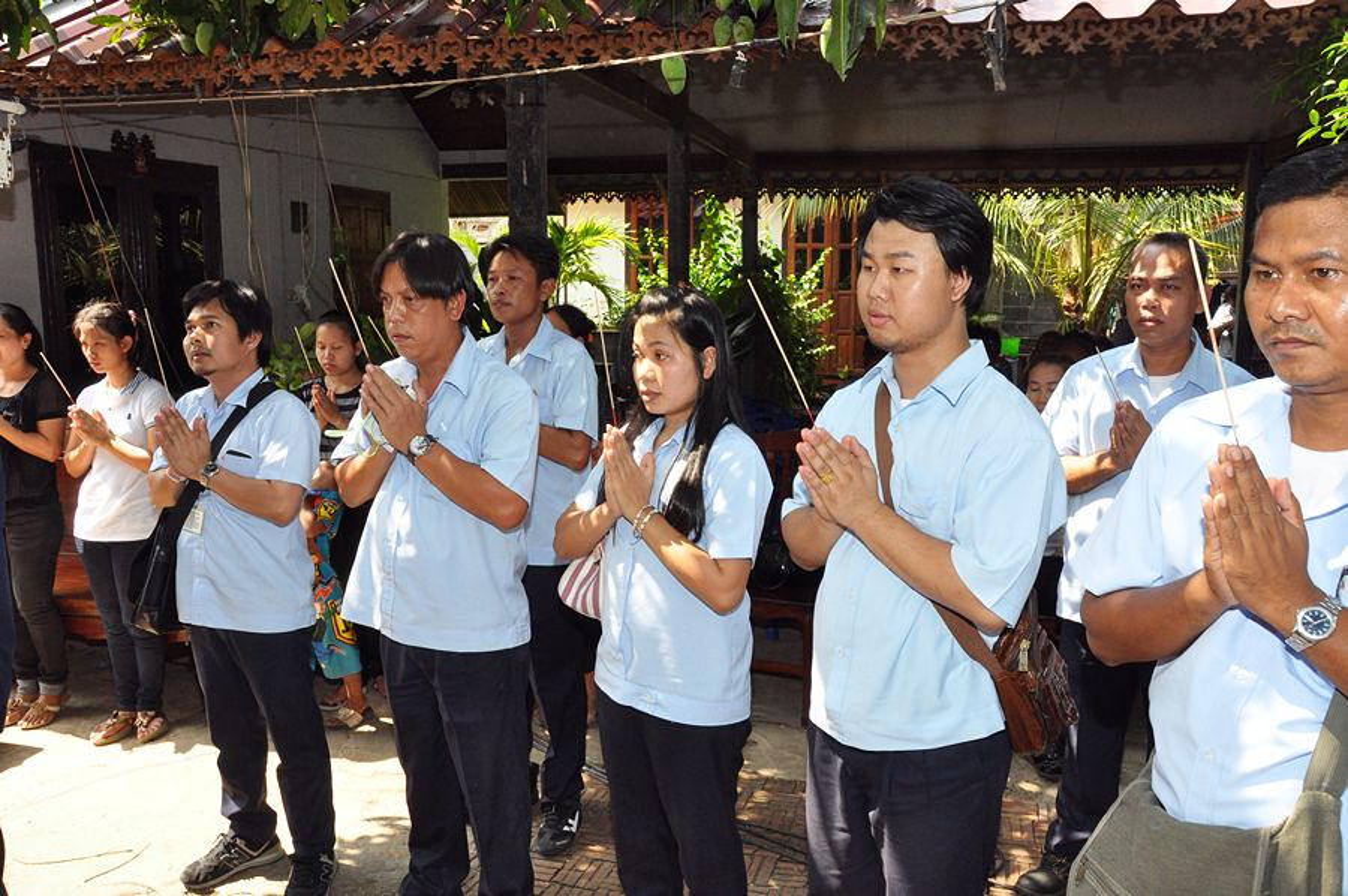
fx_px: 1122
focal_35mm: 30
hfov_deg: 62.0
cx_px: 674
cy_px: 448
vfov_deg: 43.5
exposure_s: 1/200
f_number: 13
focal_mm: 20
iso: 1600
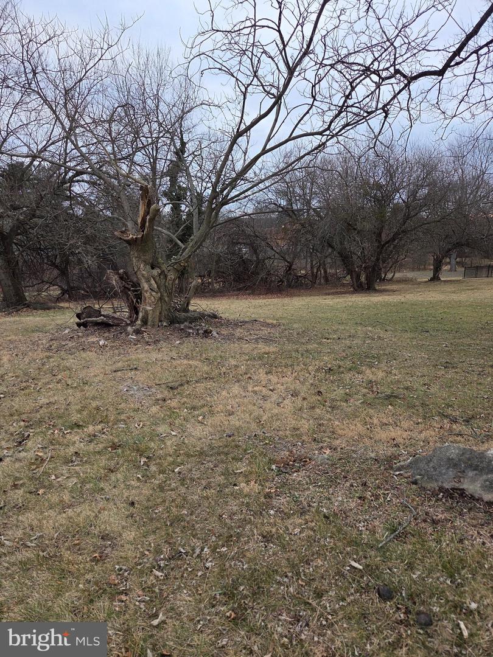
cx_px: 246
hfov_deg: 58.9
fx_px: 437
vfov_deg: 73.9
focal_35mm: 23
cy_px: 328
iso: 50
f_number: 1.8
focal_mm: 5.4
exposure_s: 1/180
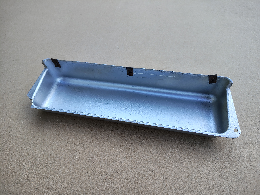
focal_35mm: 24
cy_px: 98
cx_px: 130
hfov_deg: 71.6
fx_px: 180
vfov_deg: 56.8
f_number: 1.8
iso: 100
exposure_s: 1/607
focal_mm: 5.56
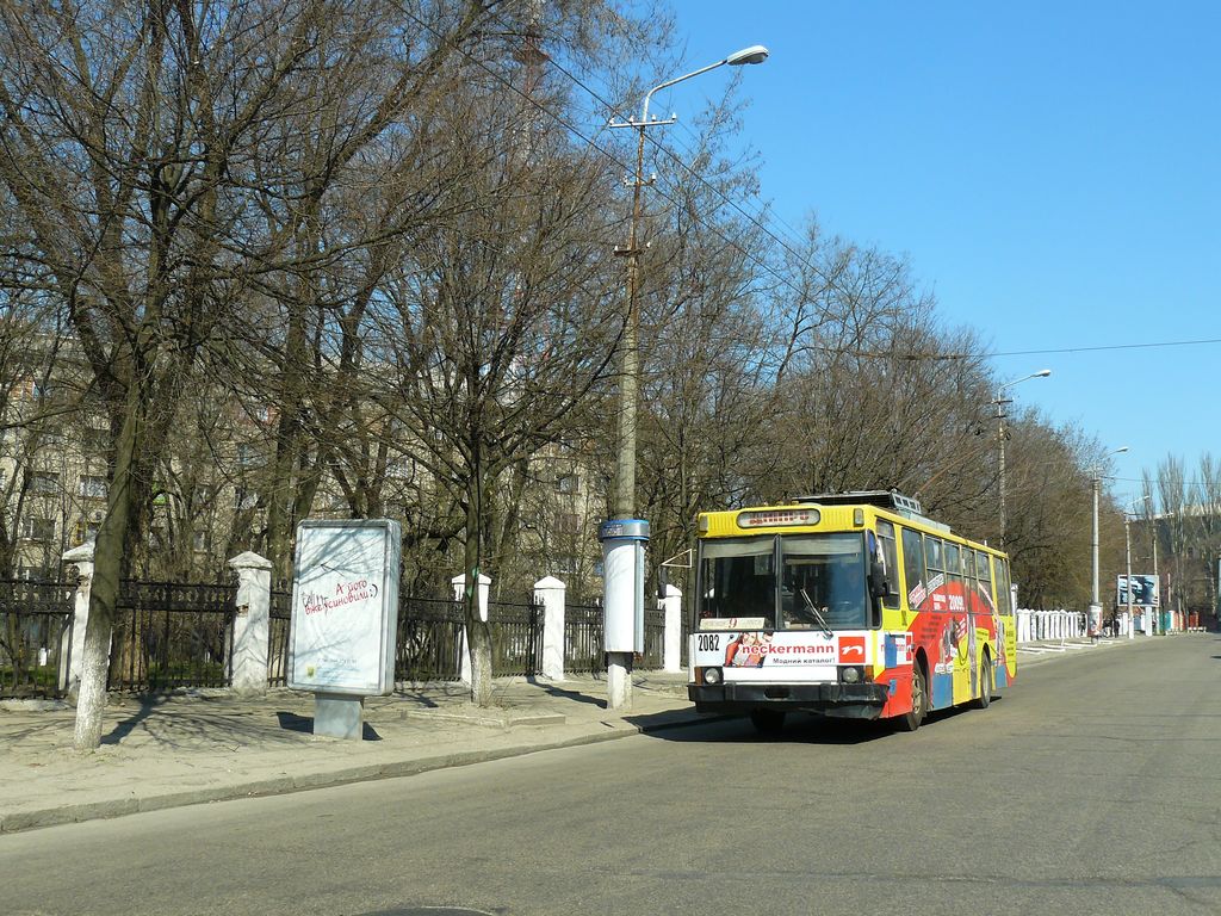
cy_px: 458
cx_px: 610
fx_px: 1270
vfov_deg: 39.7
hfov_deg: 51.4
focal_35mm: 36
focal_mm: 6
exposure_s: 1/320
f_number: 5.6
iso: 100
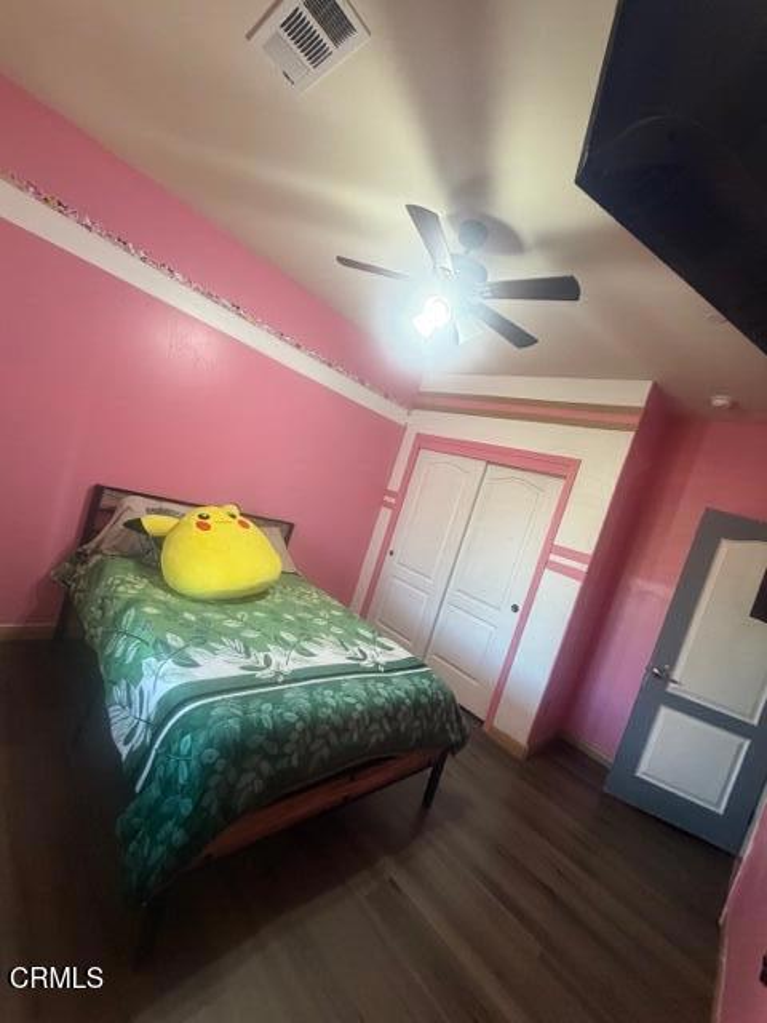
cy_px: 512
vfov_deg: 102.1
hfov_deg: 85.7
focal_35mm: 14
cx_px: 384
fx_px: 414
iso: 400
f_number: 2.2
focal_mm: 2.22
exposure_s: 1/60
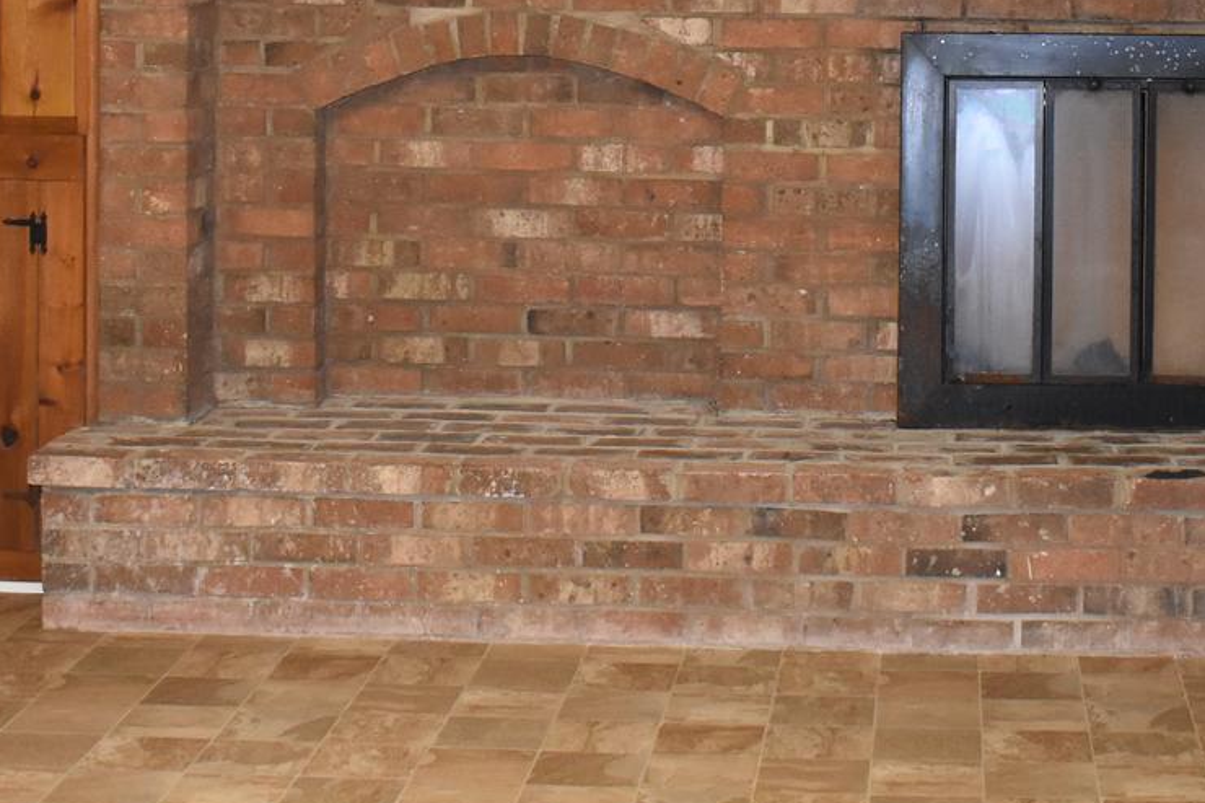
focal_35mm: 83
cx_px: 821
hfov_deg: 24.3
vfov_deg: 16.1
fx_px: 2777
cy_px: 11
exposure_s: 1/125
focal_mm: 20
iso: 1600
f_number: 3.8
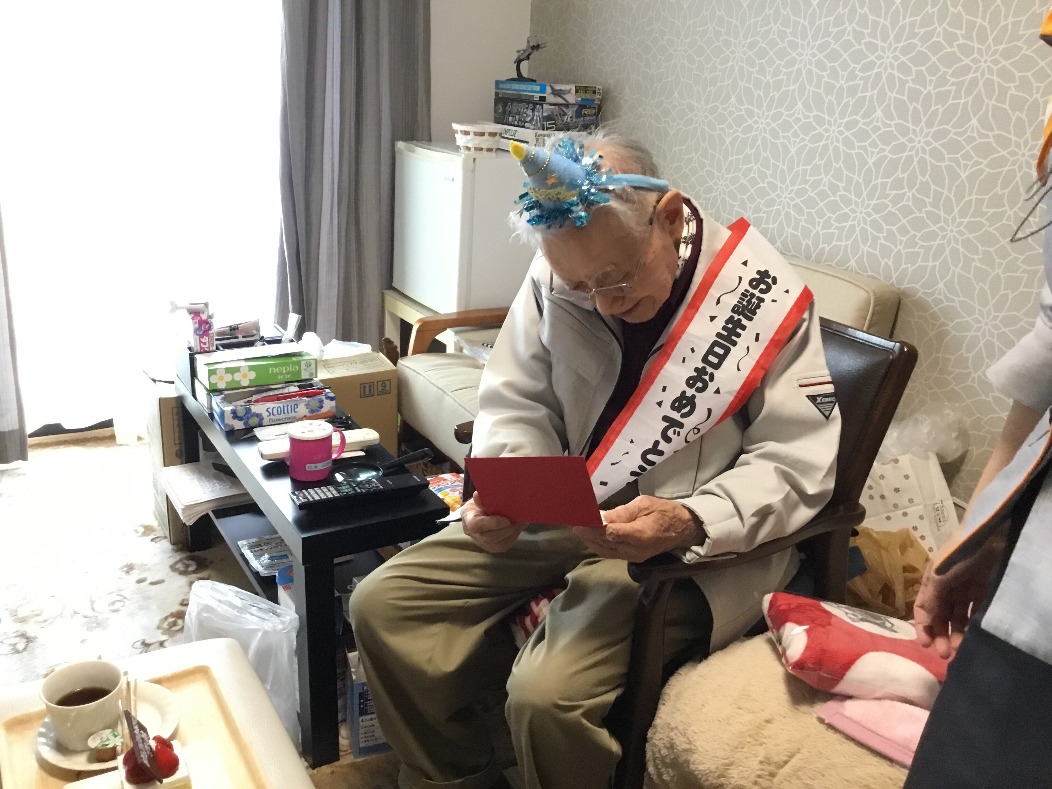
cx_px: 526
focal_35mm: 31
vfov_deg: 45.4
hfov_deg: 58.4
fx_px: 942
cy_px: 394
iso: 250
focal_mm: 3.3
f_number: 2.4
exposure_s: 1/30
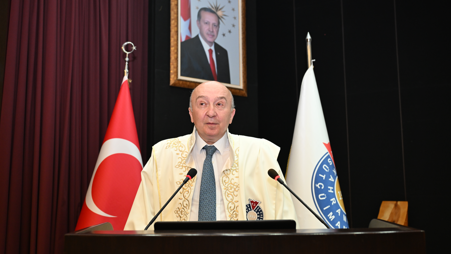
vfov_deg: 33.2
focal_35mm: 36
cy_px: 136
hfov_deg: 55.9
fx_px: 425
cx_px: 224
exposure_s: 1/100
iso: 1600
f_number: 4
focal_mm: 33.5
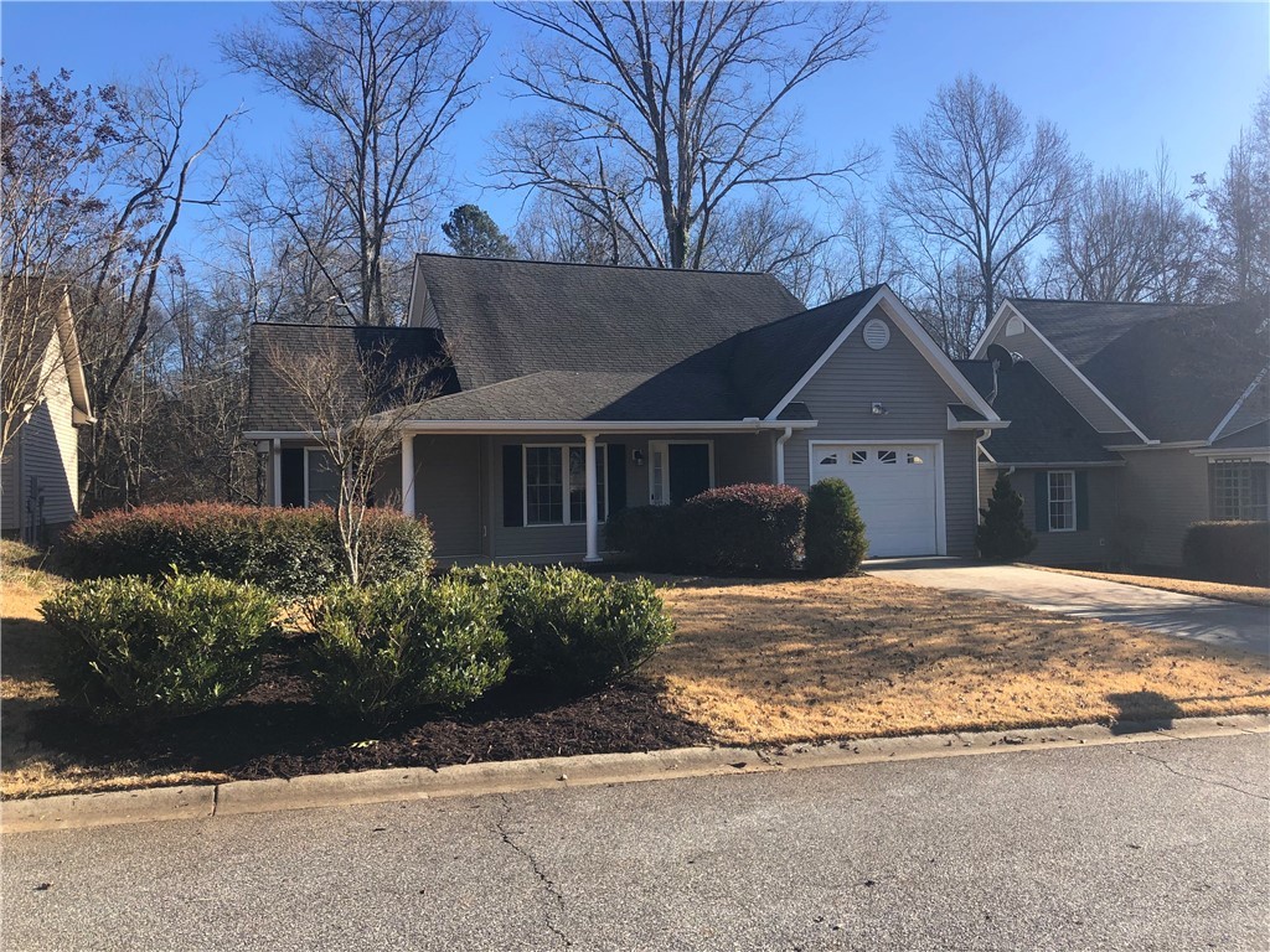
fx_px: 1027
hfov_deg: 63.4
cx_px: 635
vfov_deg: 49.7
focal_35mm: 28
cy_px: 476
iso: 20
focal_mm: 4
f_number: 1.8
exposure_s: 1/1215
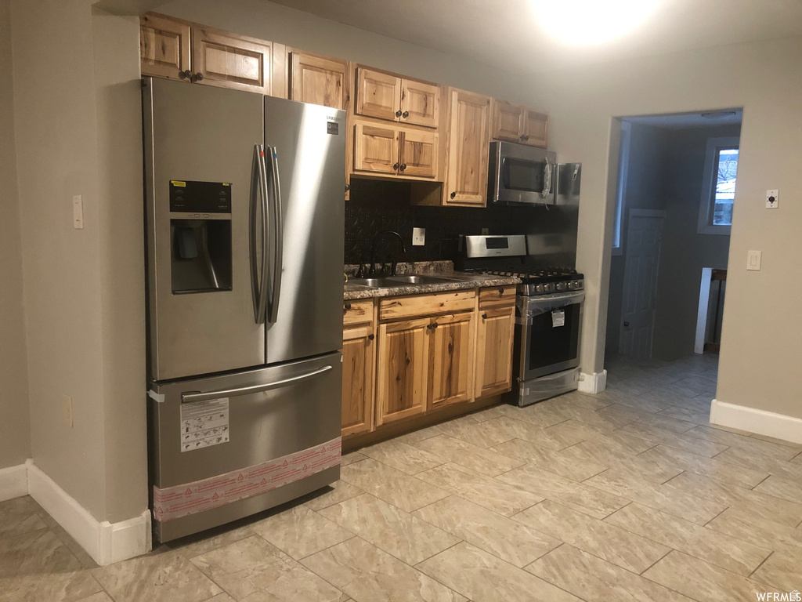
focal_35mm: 28
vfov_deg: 49.7
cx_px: 401
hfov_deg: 63.4
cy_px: 301
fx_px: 649
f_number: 1.8
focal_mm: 3.99
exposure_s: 1/15
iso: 80
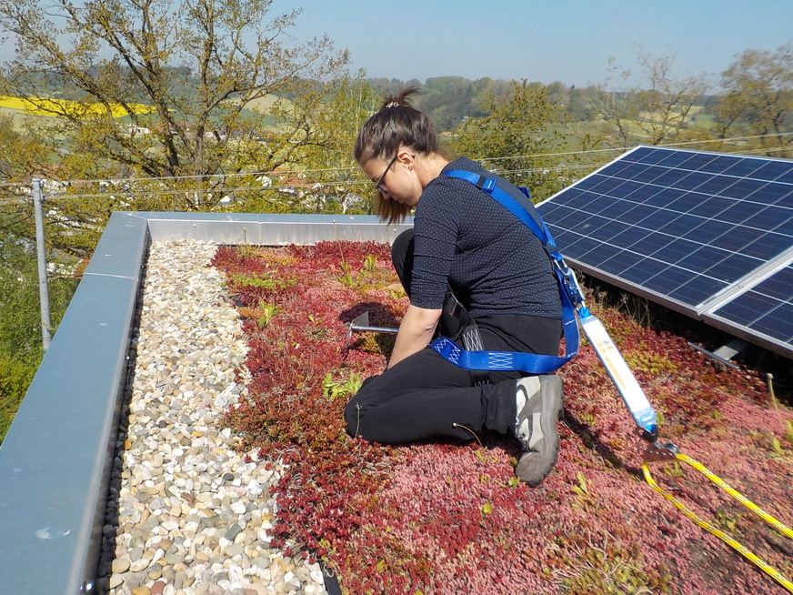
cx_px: 396
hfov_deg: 60.0
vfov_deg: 46.8
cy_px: 298
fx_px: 687
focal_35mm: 30
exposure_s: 1/1250
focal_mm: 4.1
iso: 125
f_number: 3.3
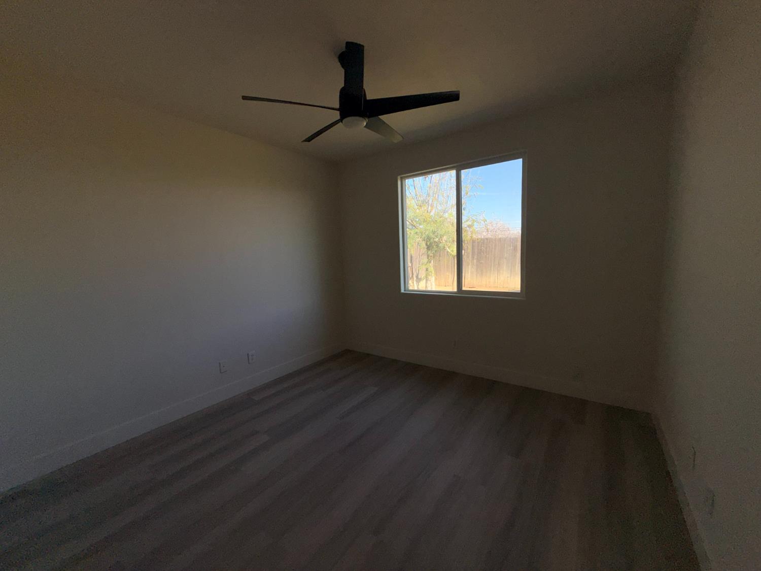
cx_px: 380
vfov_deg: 85.7
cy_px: 286
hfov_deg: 102.1
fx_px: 308
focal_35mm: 14
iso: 16
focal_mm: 2.22
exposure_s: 1/408
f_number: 2.2
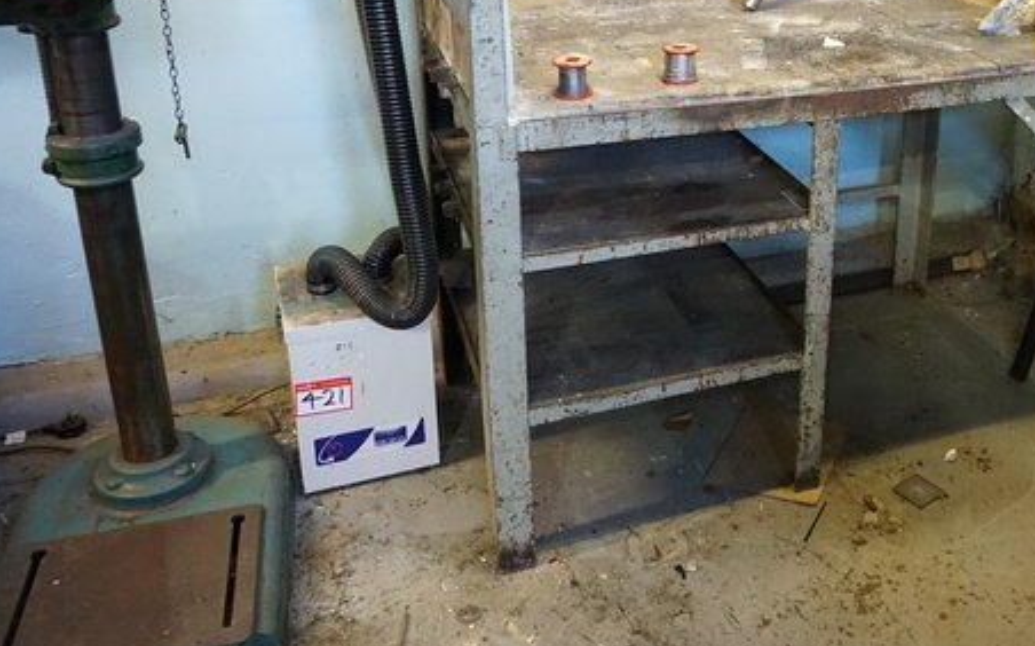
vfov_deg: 31.7
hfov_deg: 49.0
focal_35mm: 39
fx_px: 1100
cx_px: 740
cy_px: 112
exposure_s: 1/80
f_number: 3.5
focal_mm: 16
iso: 3200
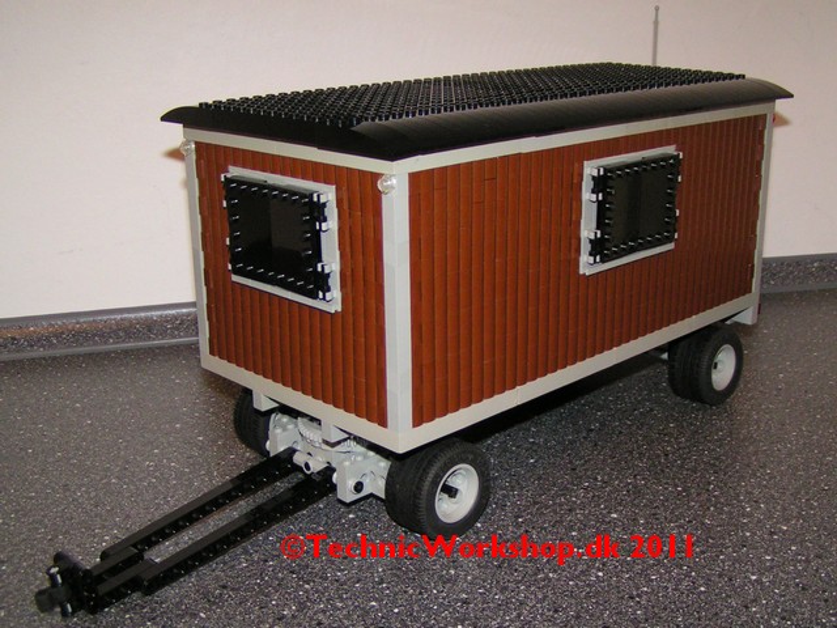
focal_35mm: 38
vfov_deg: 37.7
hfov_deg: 49.0
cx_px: 418
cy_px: 314
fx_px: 919
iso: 200
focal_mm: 5.8
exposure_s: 1/40
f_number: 2.8
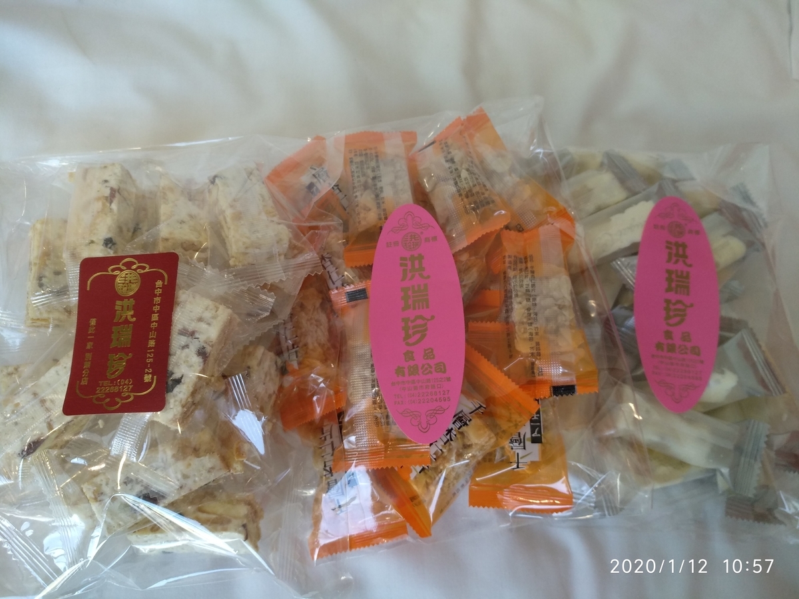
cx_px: 400
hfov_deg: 76.4
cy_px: 300
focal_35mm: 22
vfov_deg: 61.1
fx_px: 508
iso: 250
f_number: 2.2
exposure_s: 1/60
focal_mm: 3.81
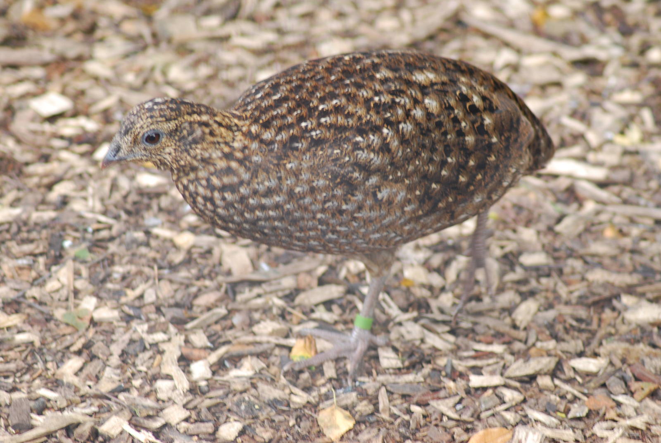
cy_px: 222
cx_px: 330
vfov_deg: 6.8
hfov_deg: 10.1
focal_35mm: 202
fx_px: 3722
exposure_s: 1/50
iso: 400
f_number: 4.5
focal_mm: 135
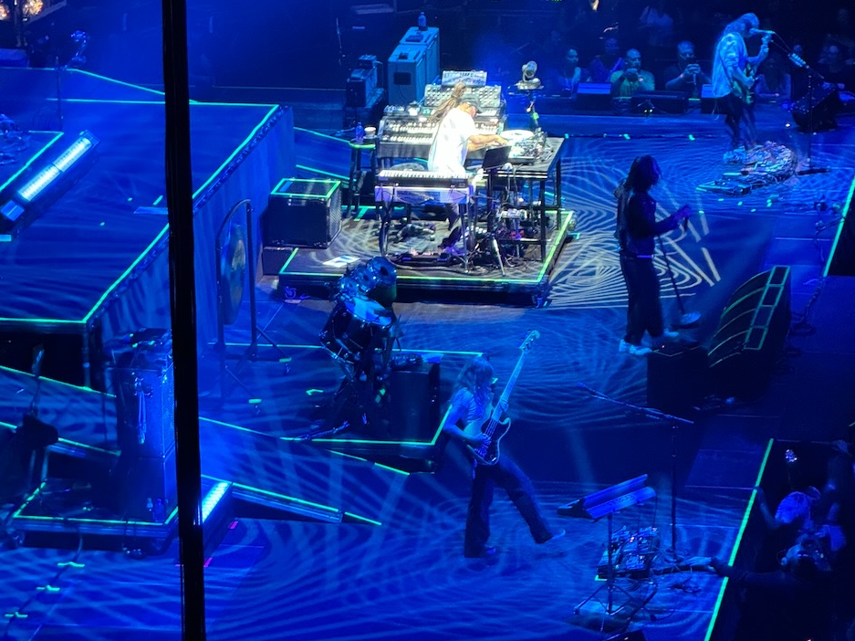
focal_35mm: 164
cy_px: 324
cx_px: 429
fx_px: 4049
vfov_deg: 9.0
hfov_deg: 12.1
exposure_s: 1/30
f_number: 2.8
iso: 1600
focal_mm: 15.66
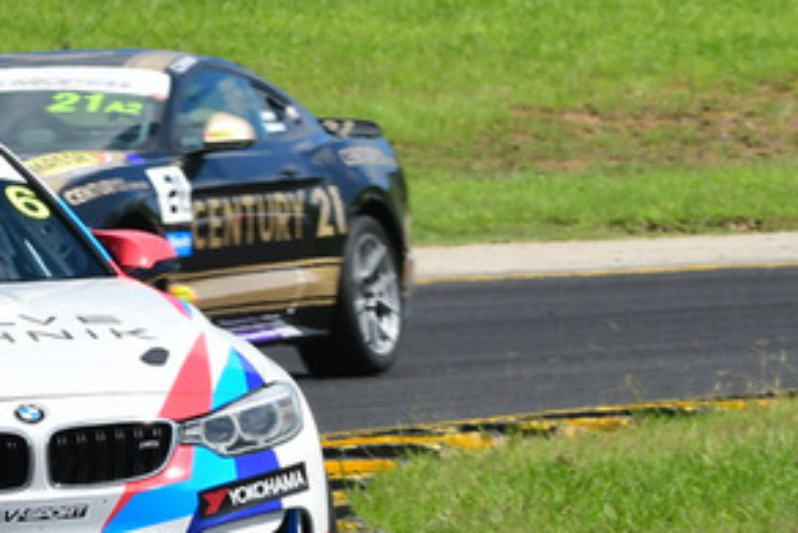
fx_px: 18251
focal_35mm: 823
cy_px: 265
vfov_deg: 1.7
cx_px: -90
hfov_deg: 2.5
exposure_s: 1/640
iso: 400
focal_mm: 200
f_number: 11
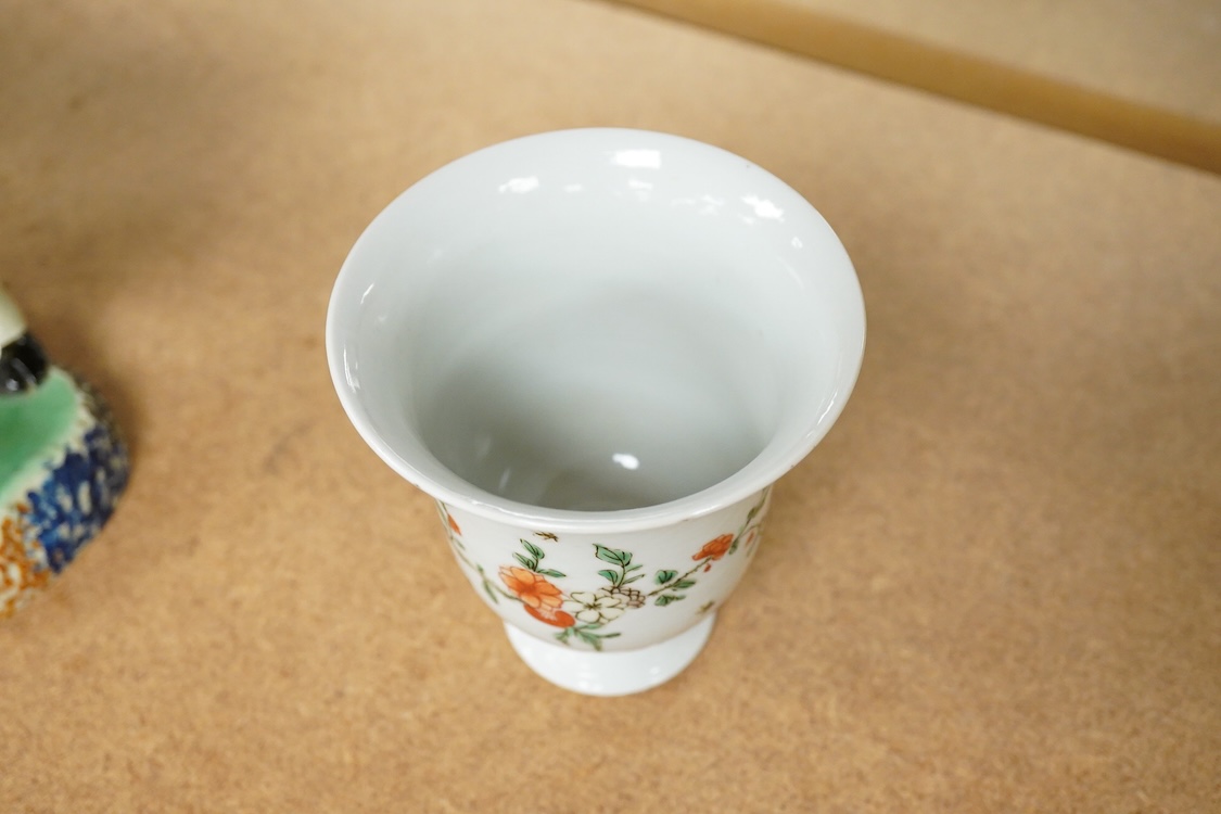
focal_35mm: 45
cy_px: 407
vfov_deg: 29.9
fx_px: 1526
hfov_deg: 43.6
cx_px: 610
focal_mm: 30
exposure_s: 1/160
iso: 3200
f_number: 5
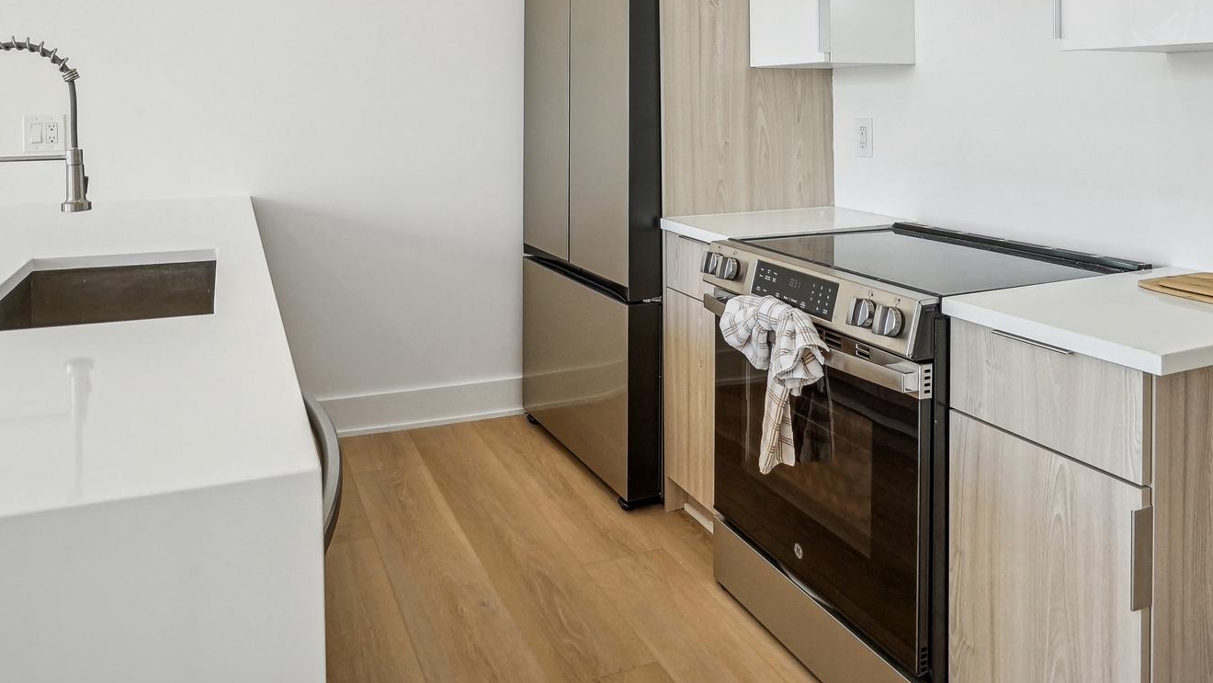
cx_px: 609
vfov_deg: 41.5
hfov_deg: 71.9
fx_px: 836
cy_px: 93
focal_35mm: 26
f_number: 9
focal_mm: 16
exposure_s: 1/160
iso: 640
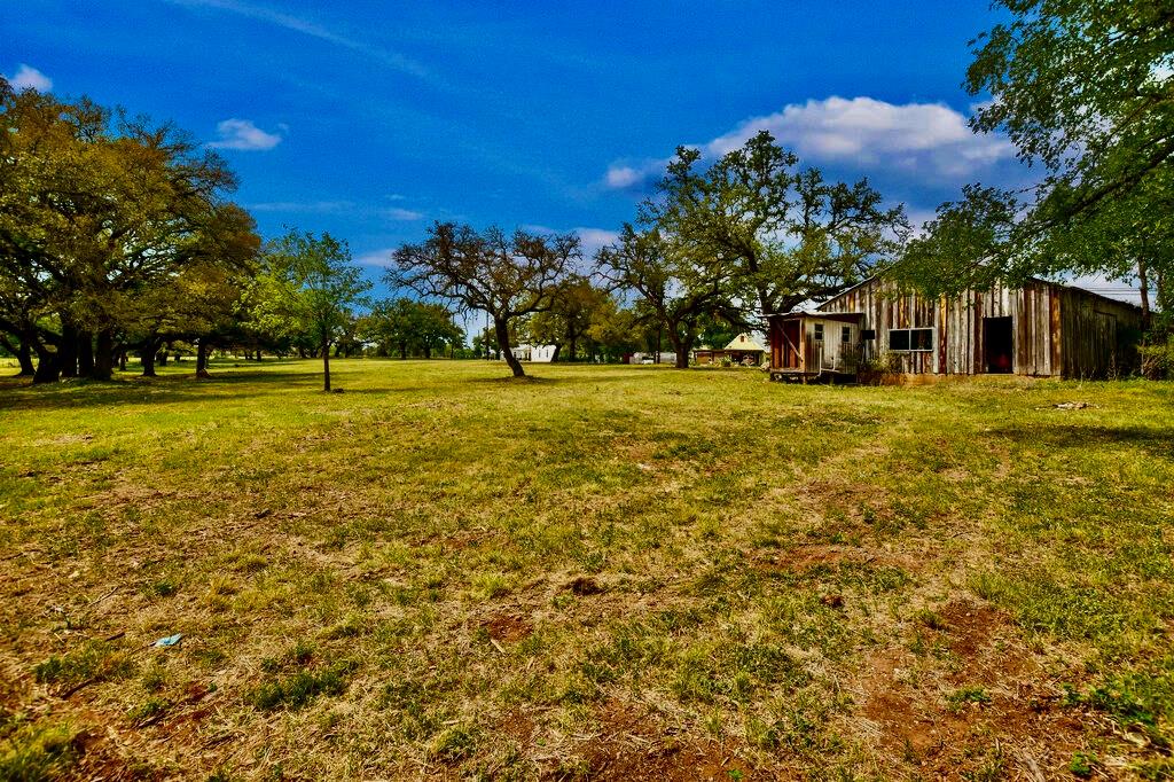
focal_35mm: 15
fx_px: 489
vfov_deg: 77.3
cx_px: 587
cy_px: 391
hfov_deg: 100.4
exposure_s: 1/800
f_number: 8
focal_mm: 10
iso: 200
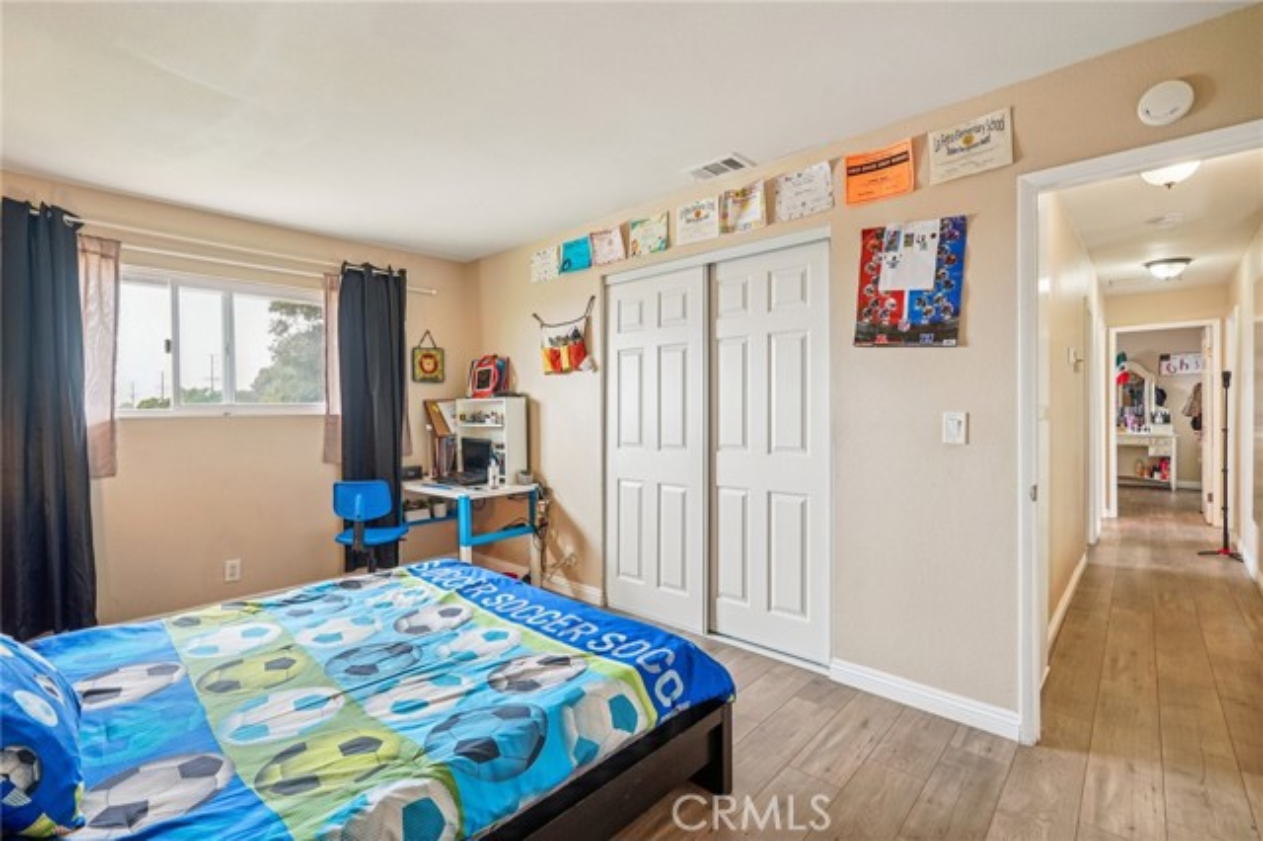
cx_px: 632
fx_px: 561
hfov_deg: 96.8
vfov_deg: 73.7
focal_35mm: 16
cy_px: 420
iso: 400
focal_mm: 16
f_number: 8
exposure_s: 1/8
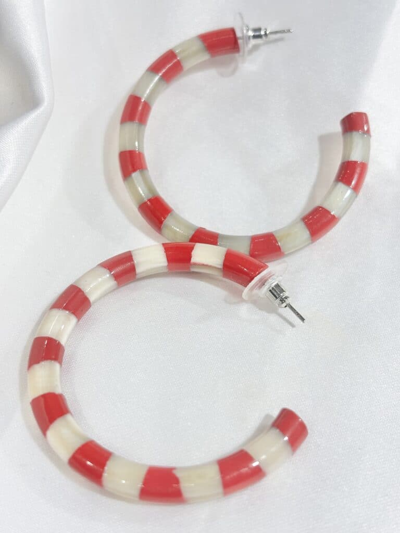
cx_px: 200
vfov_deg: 36.8
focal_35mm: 52
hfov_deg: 28.0
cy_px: 266
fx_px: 801
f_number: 1.6
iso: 32
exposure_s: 1/238
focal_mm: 5.96
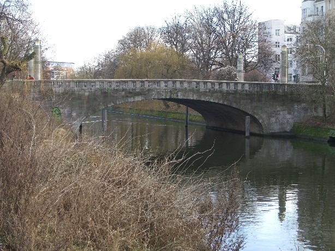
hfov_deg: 28.6
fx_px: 658
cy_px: 126
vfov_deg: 21.6
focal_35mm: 68
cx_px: 168
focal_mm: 14.2
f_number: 4
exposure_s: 1/80
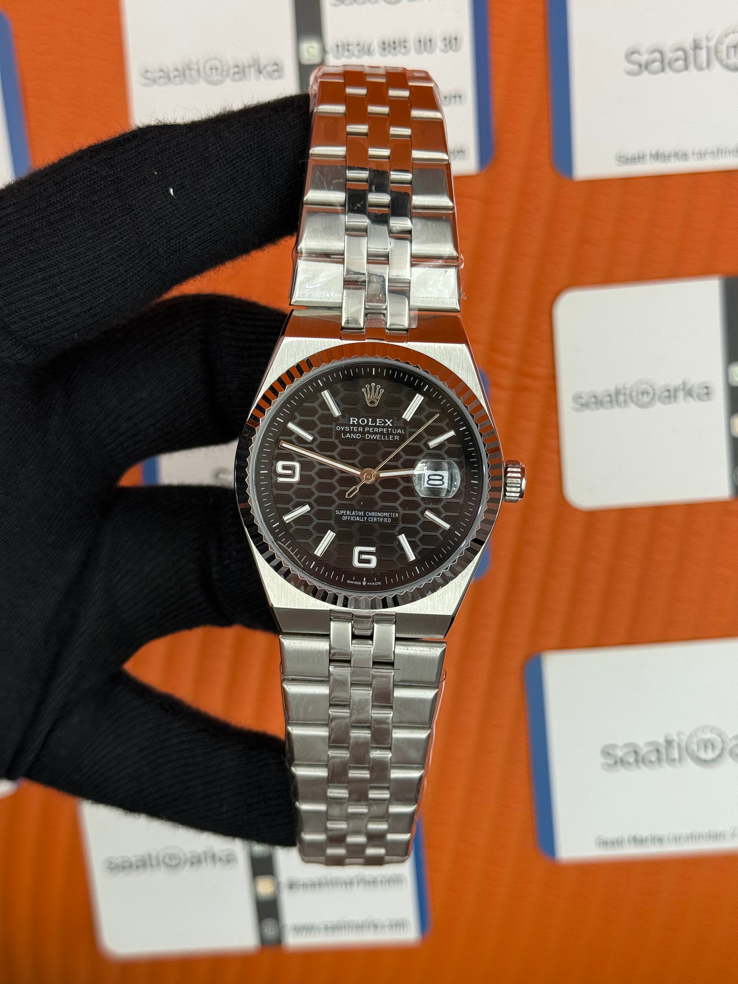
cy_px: 492
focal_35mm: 48
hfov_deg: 30.3
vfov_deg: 39.7
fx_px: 1364
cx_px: 369
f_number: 1.78
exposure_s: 1/523
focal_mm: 6.76
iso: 64
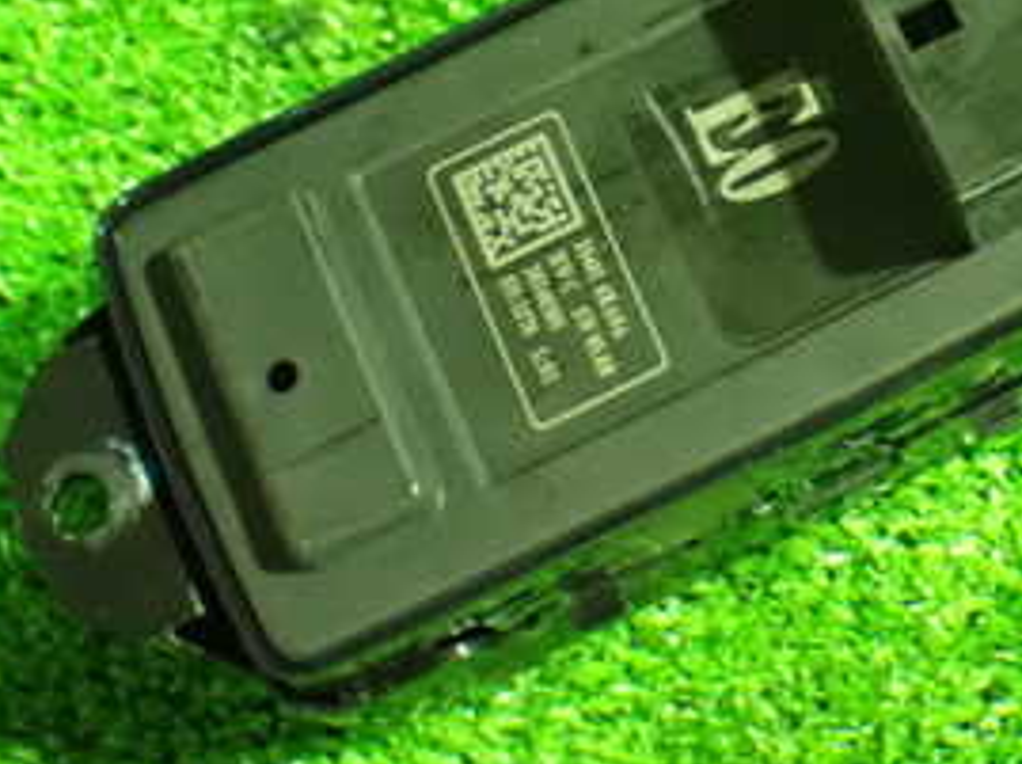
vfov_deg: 14.0
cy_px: 118
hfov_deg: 18.2
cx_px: 1041
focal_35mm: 105
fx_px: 3096
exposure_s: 1/13
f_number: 3.1
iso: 1600
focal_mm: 8.4
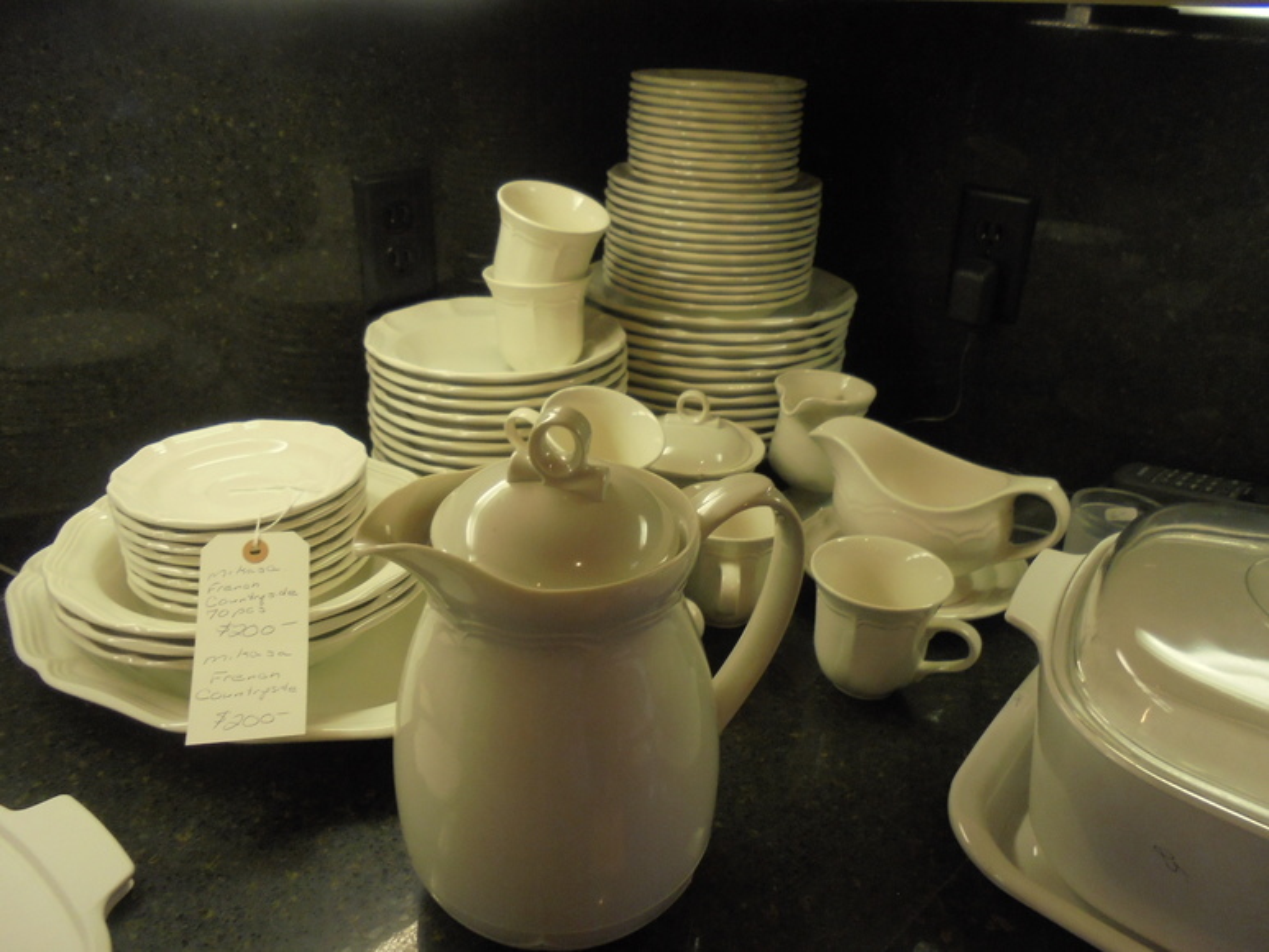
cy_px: 476
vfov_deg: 53.1
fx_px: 953
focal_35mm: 26
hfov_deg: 67.3
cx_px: 634
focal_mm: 4.6
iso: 250
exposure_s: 1/60
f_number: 3.5
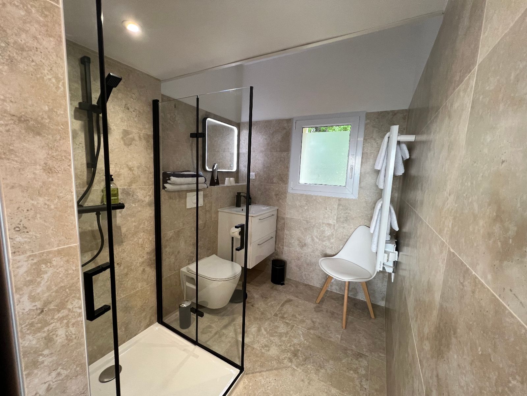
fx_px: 198
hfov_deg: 106.2
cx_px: 264
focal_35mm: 13
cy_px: 198
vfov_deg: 89.9
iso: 125
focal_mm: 1.57
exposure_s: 1/100
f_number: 1.8
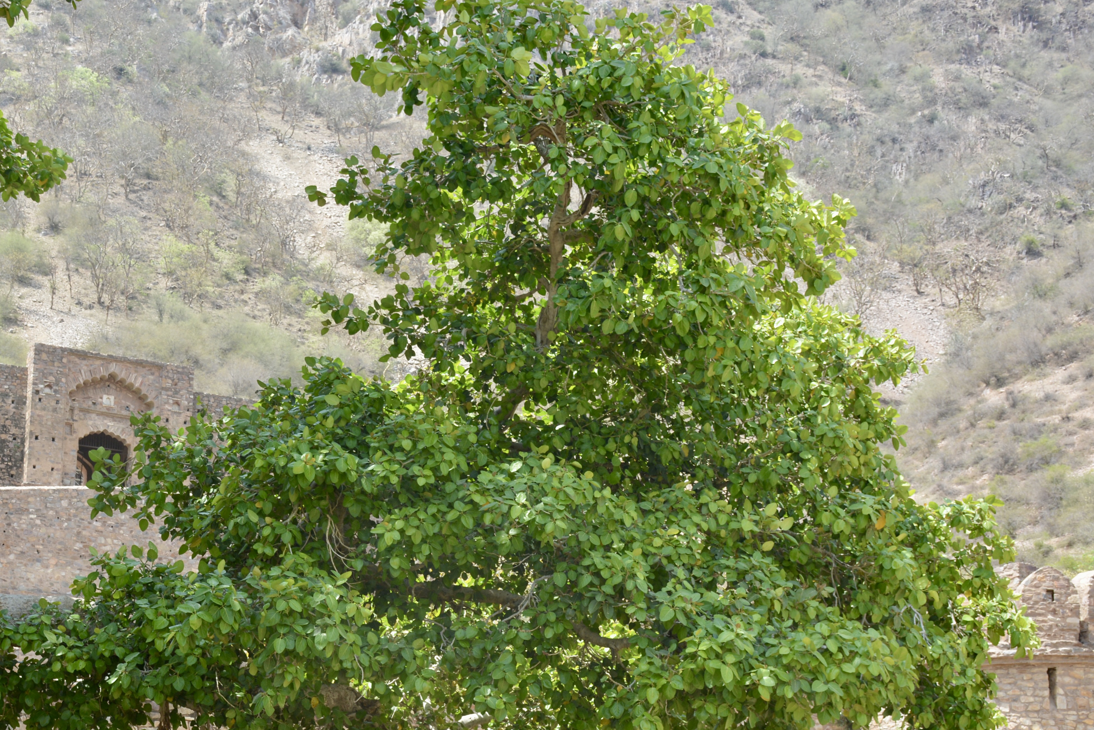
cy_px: 542
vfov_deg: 19.6
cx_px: 392
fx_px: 2097
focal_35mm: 69
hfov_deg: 29.1
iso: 200
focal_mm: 30
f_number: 7.1
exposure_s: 1/200
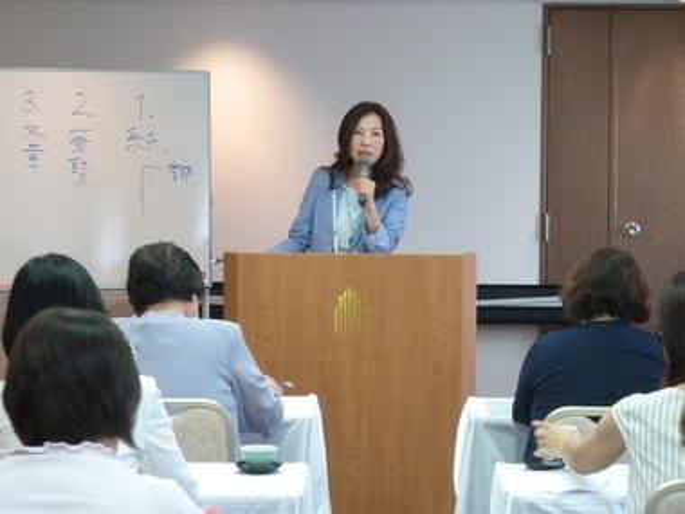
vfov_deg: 14.2
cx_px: 342
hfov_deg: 18.9
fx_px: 2058
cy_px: 257
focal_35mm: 104
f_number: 4.3
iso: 400
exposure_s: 1/15
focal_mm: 17
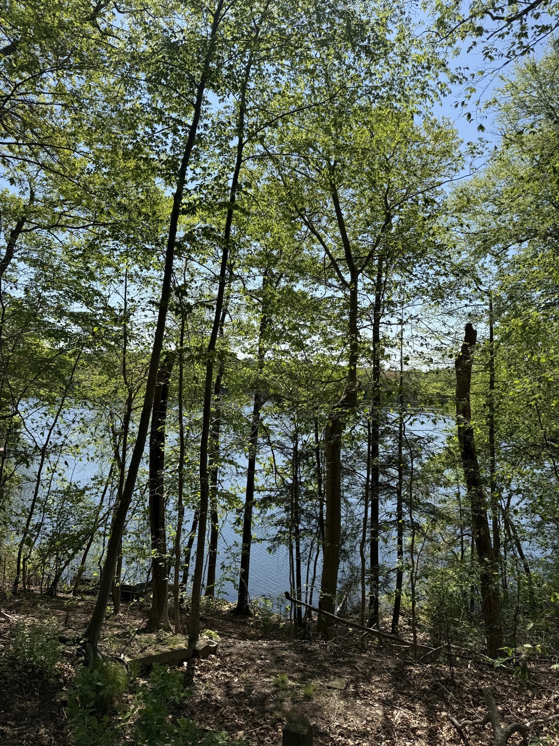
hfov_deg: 56.8
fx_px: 517
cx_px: 280
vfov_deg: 71.6
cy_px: 373
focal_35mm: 24
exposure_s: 1/3145
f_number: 1.78
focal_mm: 6.76
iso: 80
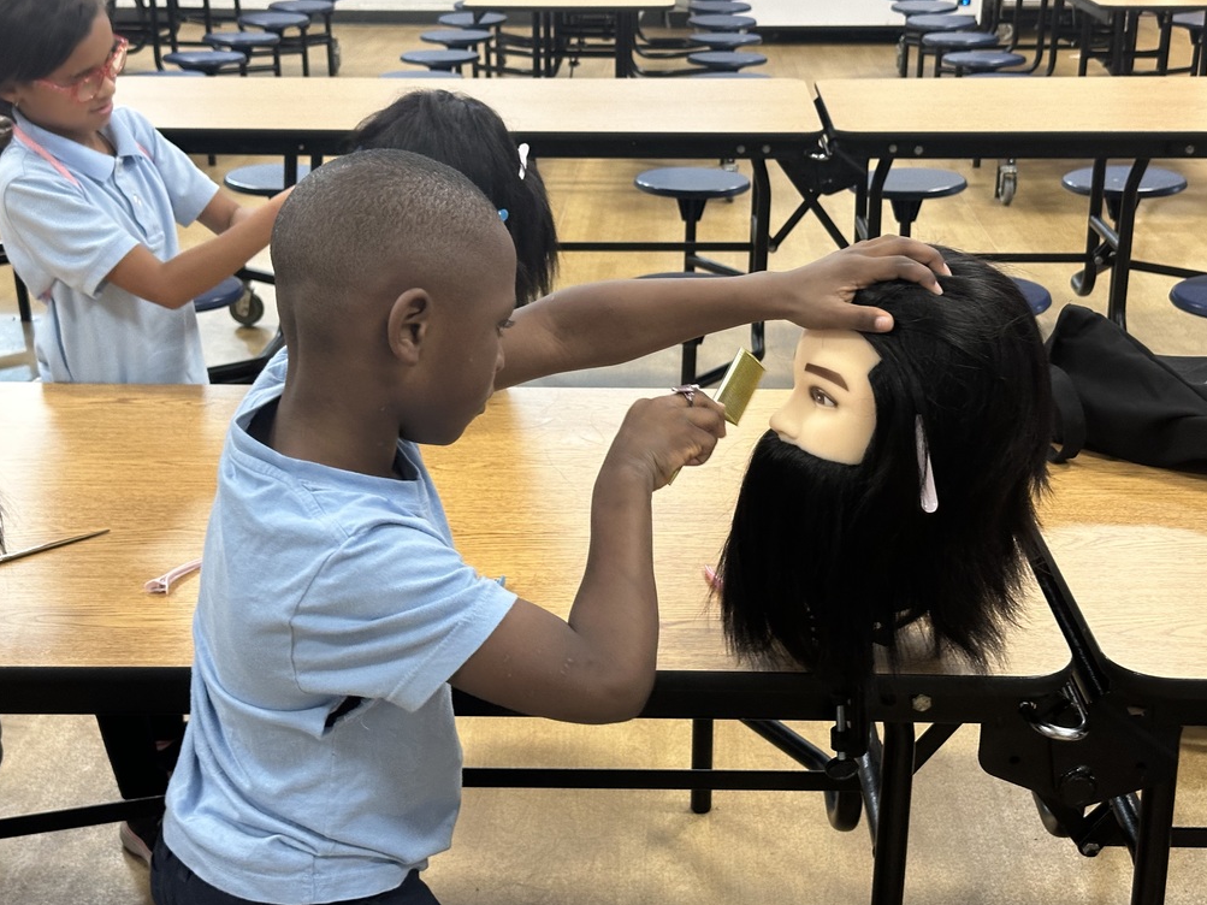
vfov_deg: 29.7
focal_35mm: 49
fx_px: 1708
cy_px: 459
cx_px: 609
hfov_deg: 38.9
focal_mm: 6.86
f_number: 1.78
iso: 320
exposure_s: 1/40
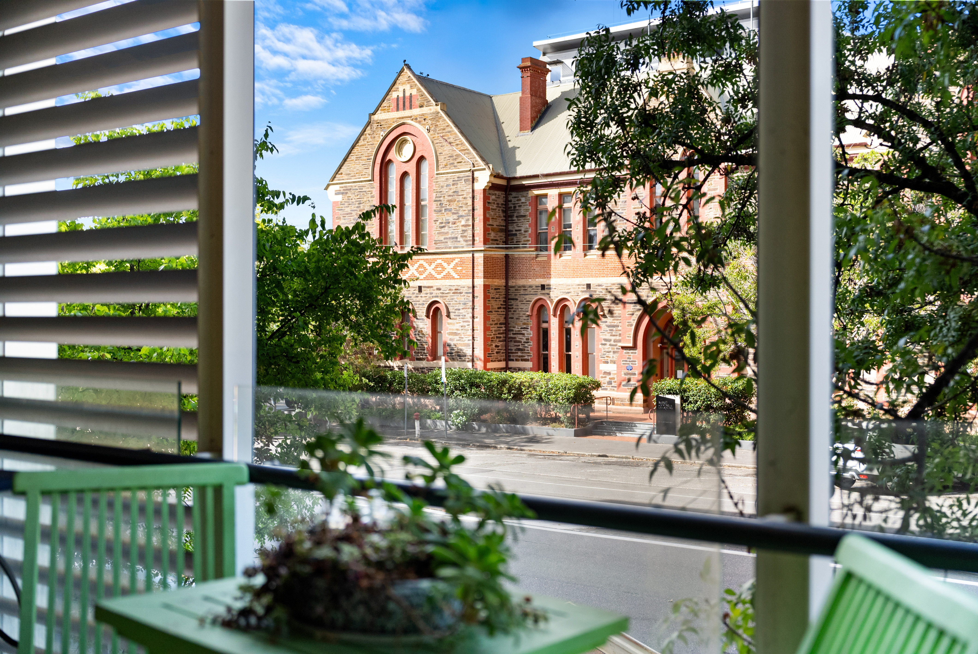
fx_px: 1087
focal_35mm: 40
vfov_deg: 33.4
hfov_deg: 48.4
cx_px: 489
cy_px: 327
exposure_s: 1/1000
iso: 500
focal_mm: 40
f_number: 2.8
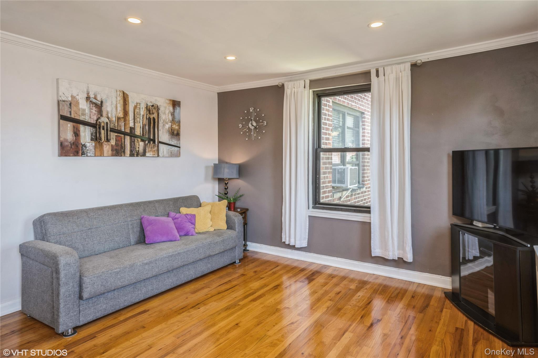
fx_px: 321
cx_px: 269
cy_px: 179
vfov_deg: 58.3
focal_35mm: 22
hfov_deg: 79.9
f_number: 11
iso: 200
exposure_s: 1/6
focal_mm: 21.5
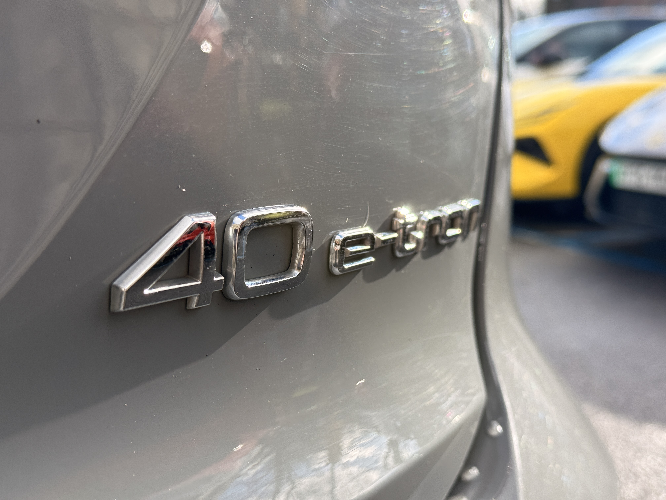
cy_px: 250
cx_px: 333
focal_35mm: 48
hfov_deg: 39.7
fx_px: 924
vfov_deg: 30.3
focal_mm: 6.76
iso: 64
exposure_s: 1/1116
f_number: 1.78
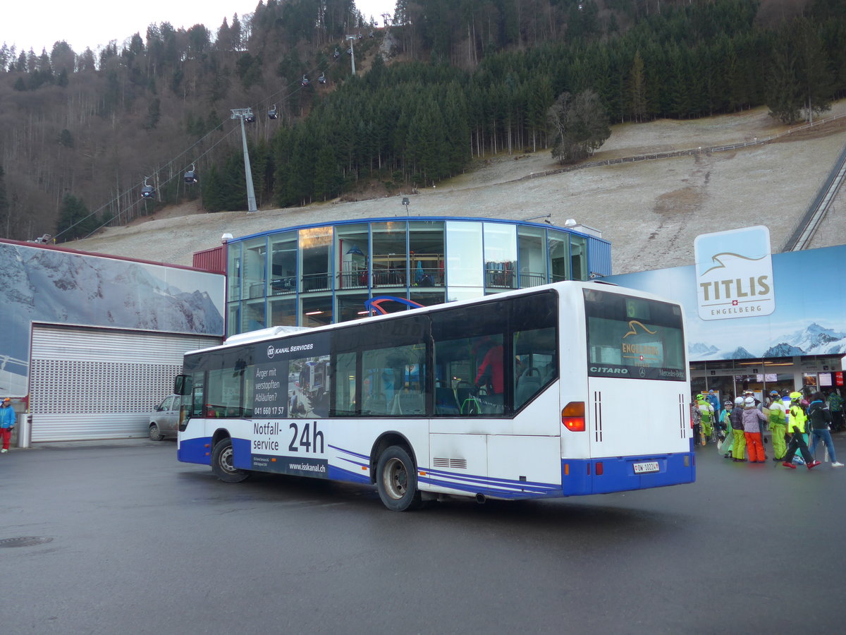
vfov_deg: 48.2
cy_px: 318
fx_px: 709
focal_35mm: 29
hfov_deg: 61.7
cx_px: 423
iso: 80
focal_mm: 6
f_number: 2
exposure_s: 1/100
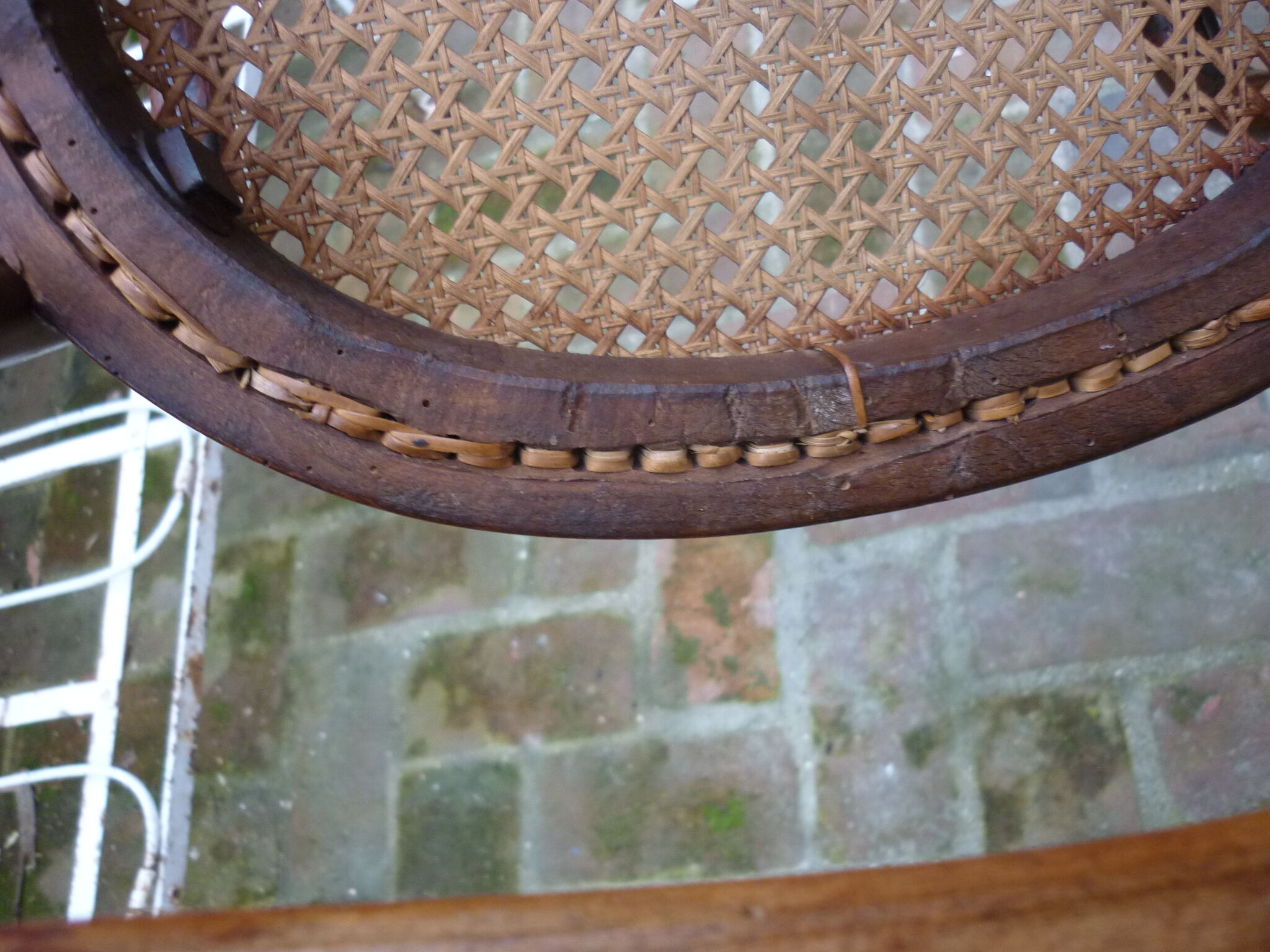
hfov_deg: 55.4
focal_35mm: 33
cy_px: 476
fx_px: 1211
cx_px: 635
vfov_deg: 42.9
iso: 200
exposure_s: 1/50
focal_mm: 5.5
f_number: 2.8
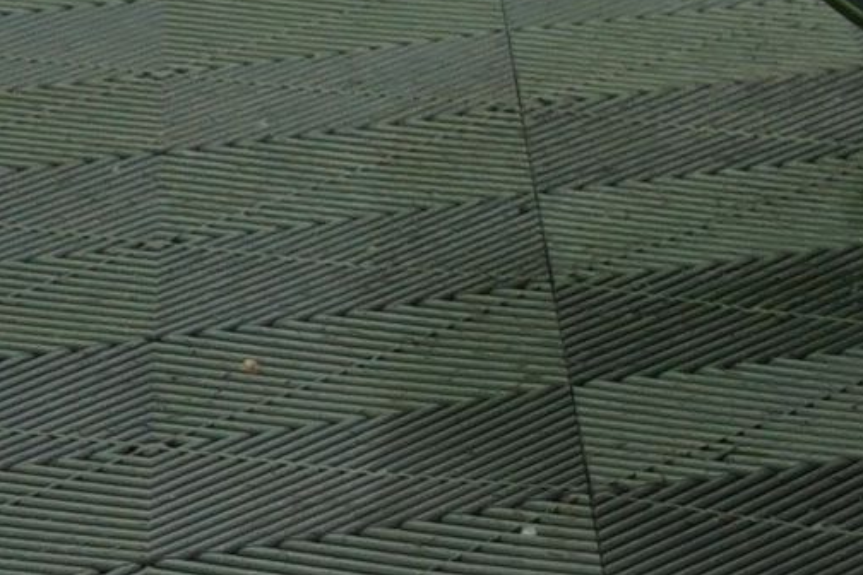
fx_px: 5993
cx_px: 3366
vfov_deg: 5.1
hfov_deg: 6.7
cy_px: -1285
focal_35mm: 250
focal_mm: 32
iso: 800
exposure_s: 1/20
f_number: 5
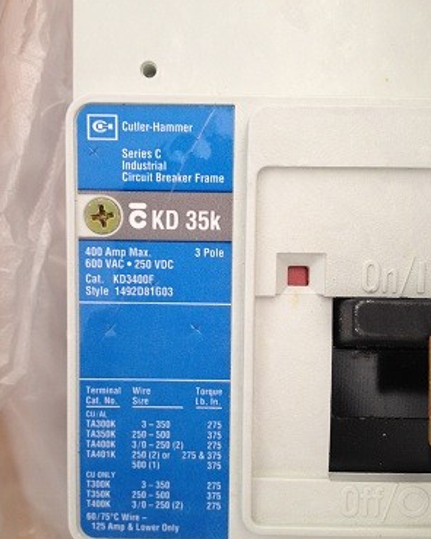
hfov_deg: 40.1
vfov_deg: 49.1
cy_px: 289
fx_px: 590
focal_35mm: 37
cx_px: 218
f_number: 2.4
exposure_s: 1/24
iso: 64
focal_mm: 4.28
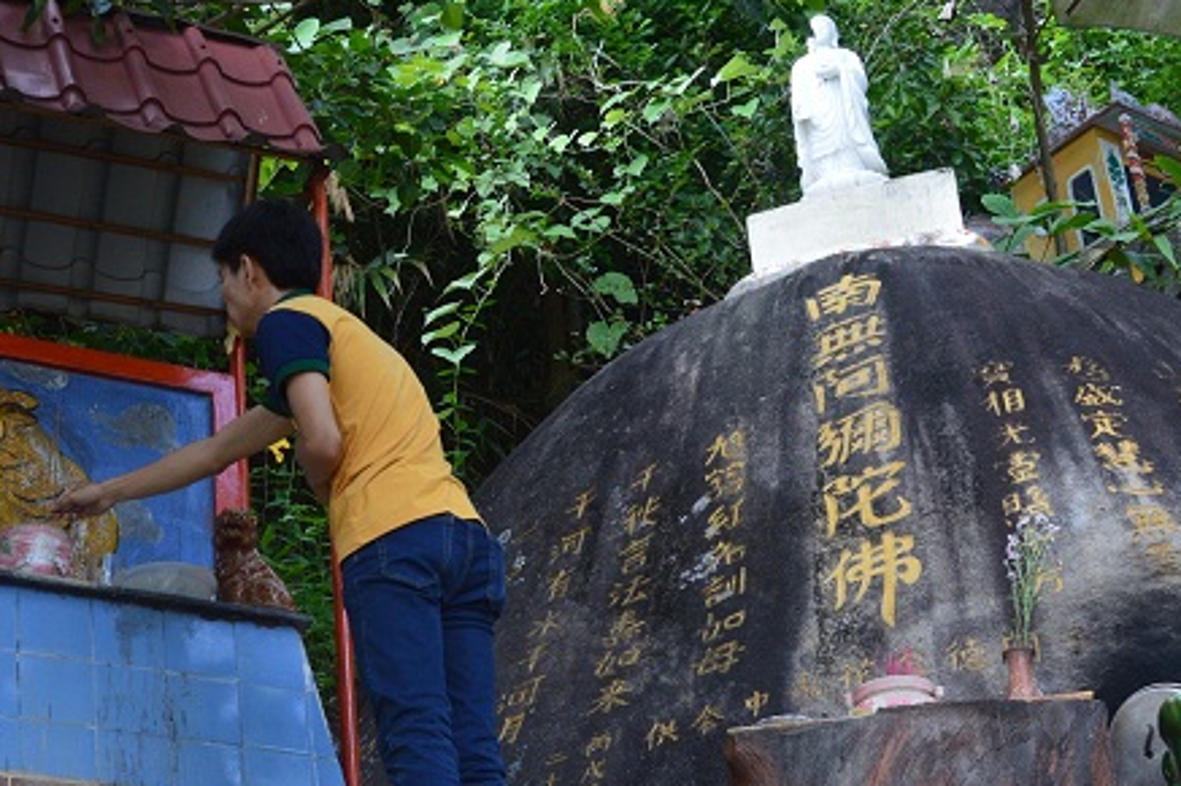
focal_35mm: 76
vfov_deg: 18.0
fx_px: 2483
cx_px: 341
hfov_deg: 26.5
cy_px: 478
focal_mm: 35
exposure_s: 1/40
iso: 400
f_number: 7.1
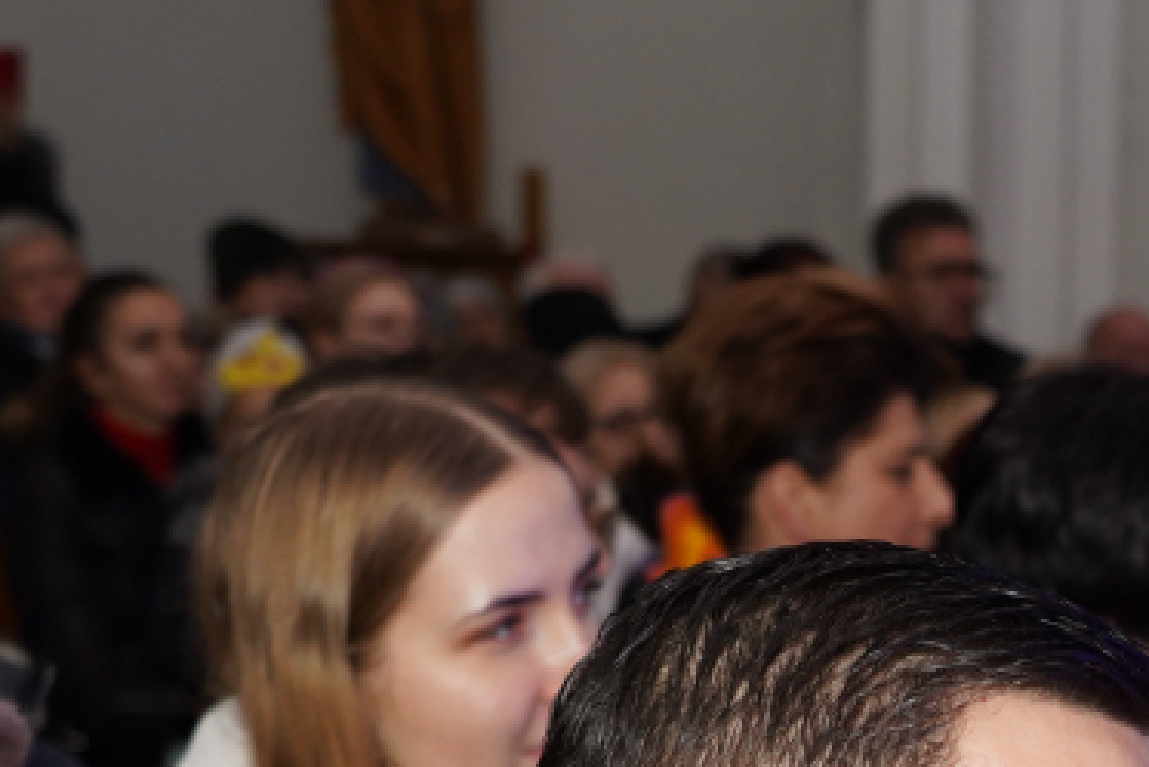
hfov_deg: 14.2
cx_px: 1109
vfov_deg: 9.3
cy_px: 1255
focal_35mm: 143
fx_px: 4566
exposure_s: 1/100
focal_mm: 41
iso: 1000
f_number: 5
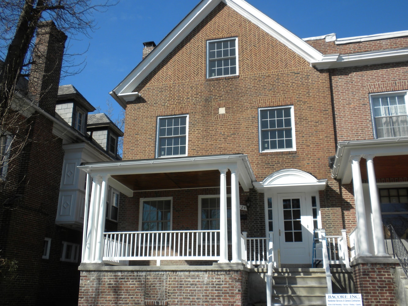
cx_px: 204
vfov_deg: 38.7
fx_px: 436
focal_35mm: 37
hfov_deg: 50.1
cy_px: 153
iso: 64
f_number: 10
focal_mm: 6.6
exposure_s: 1/114
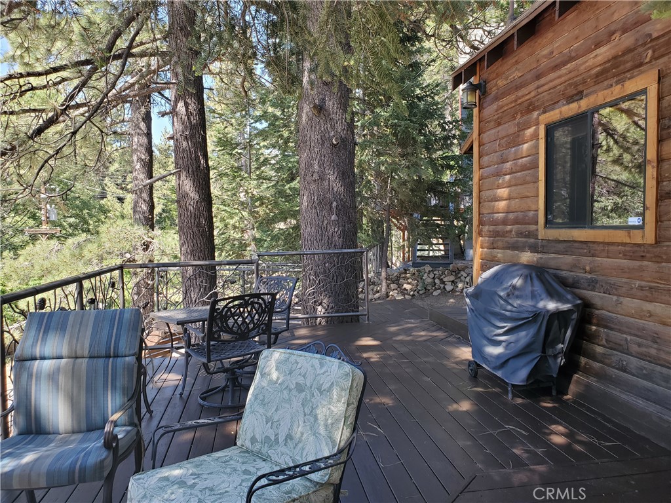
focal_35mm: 26
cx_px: 336
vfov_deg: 53.1
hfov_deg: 67.3
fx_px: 504
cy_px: 252
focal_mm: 4.3
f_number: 2.4
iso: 50
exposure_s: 1/126
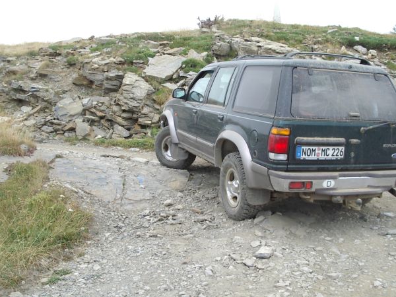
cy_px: 148
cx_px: 198
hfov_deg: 49.0
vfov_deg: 37.7
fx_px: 435
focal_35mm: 38
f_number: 4.8
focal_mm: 5.8
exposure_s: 1/200
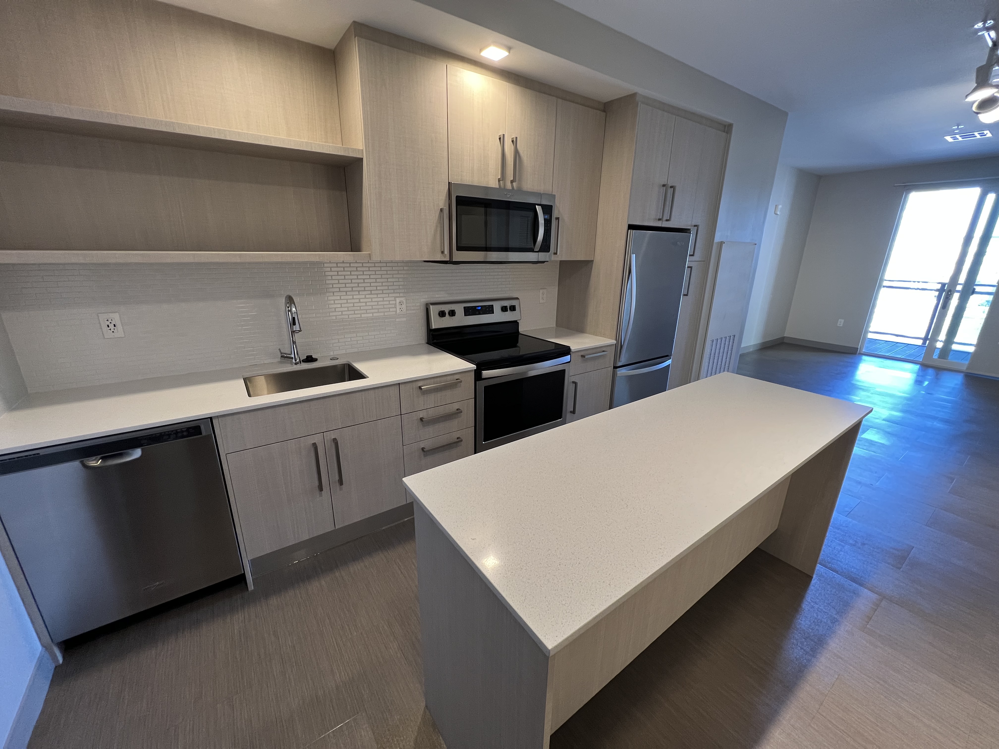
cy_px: 374
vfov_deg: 89.9
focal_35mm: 13
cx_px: 500
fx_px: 375
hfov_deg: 106.2
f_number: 1.8
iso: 200
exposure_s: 1/120
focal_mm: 1.57
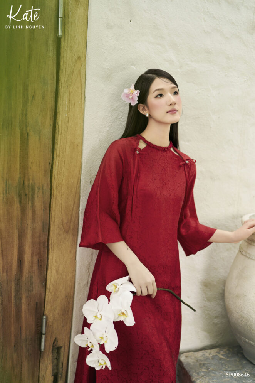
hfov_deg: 27.0
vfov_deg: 39.6
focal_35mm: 50
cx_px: 128
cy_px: 192
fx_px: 531
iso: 800
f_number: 1.6
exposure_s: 1/100
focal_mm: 50
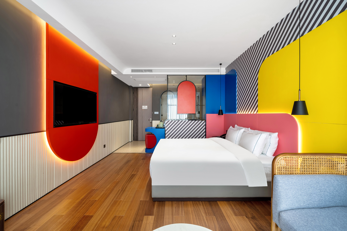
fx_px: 135
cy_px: 116
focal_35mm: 14
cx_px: 174
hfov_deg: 104.3
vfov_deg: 81.2
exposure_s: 1/50
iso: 200
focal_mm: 14
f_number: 9
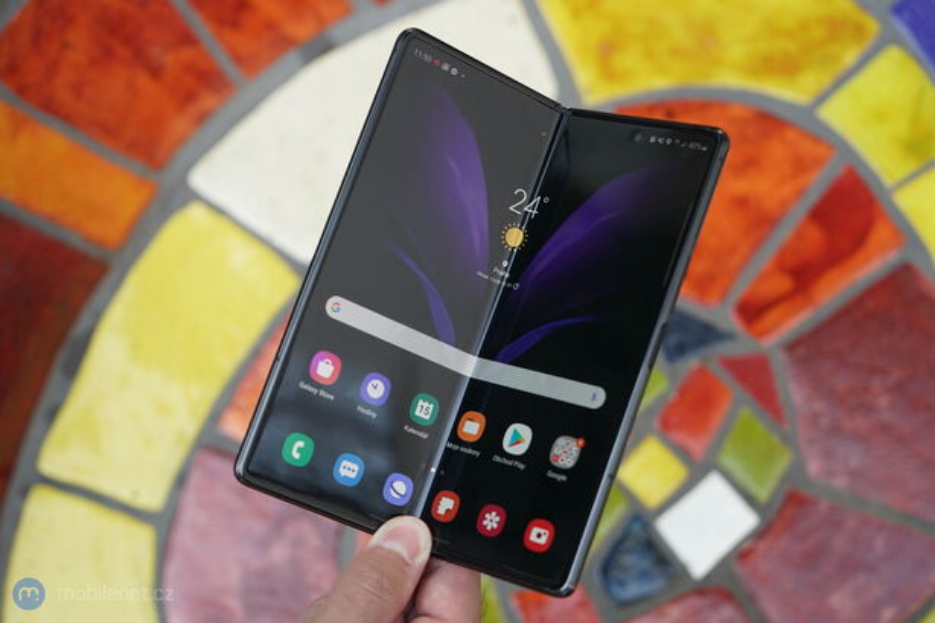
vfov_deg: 25.0
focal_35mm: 54
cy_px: 312
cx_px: 468
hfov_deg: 36.9
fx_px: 1402
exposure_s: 1/160
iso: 200
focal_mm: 54
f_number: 4
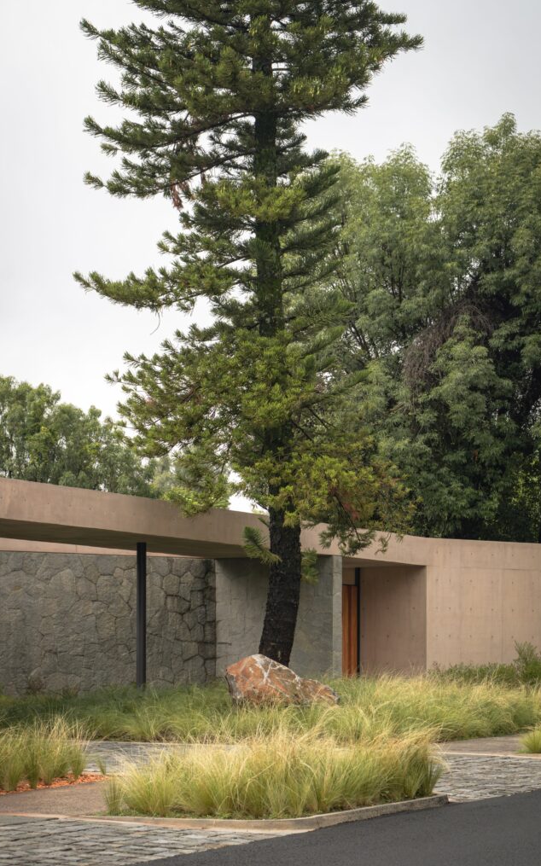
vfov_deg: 28.6
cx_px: 264
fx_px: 1699
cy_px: 436
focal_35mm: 72
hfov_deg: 18.1
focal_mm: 70
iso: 1600
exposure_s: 1/640
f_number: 5.6
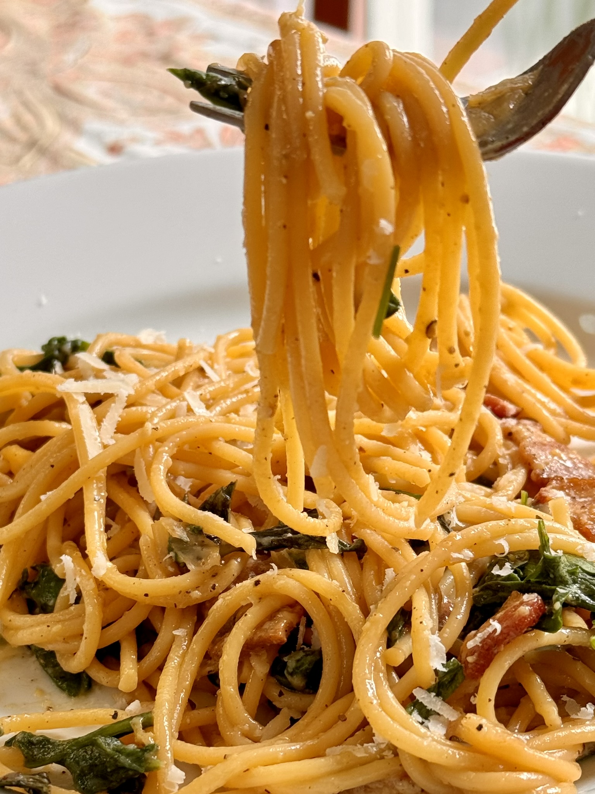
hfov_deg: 30.3
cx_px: 298
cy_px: 397
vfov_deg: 39.7
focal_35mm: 48
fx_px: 1100
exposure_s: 1/132
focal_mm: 6.76
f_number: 1.78
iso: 50
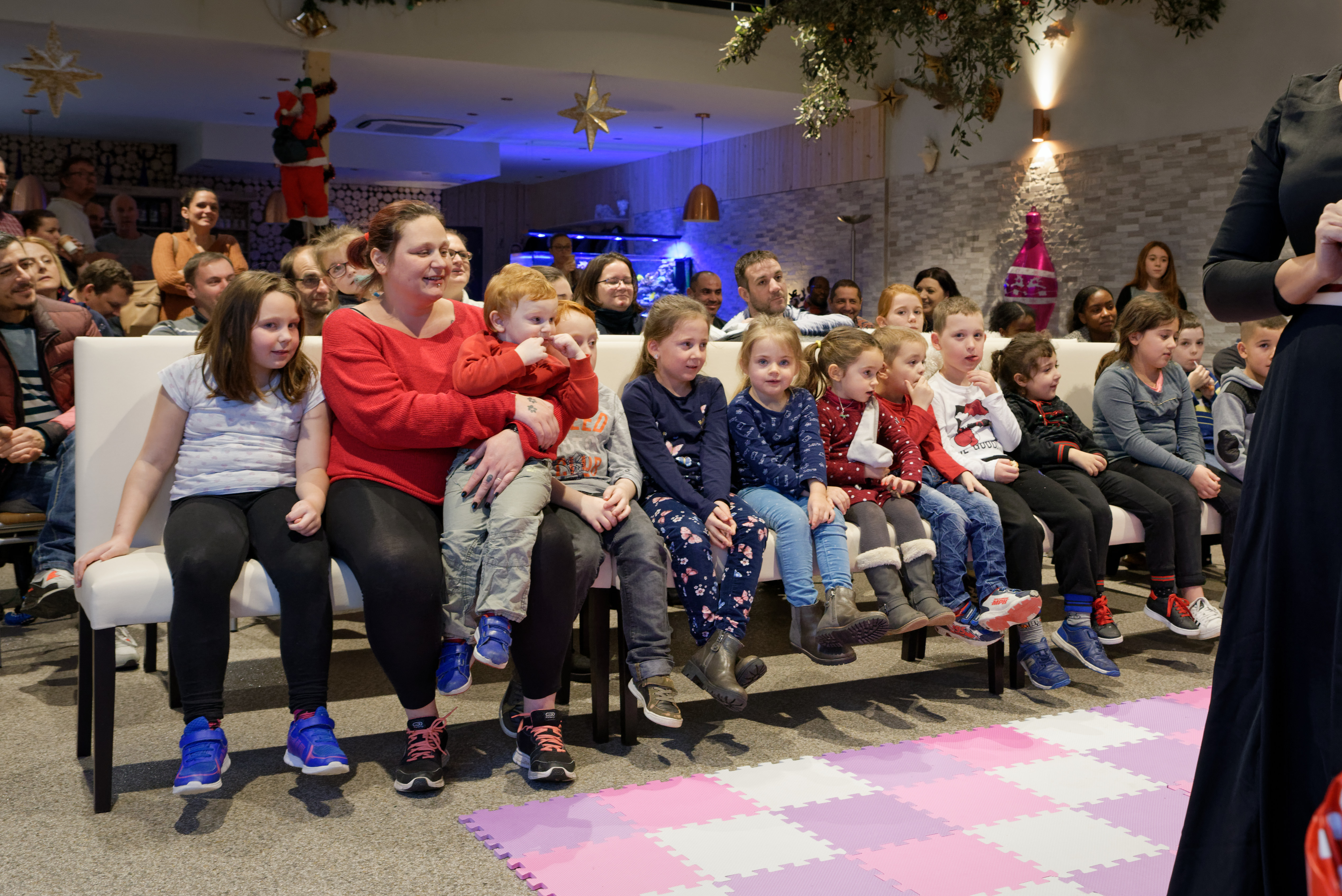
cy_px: 369
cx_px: 786
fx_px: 1417
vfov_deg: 35.0
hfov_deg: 50.4
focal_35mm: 38
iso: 4500
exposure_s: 1/125
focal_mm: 32
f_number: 5.6
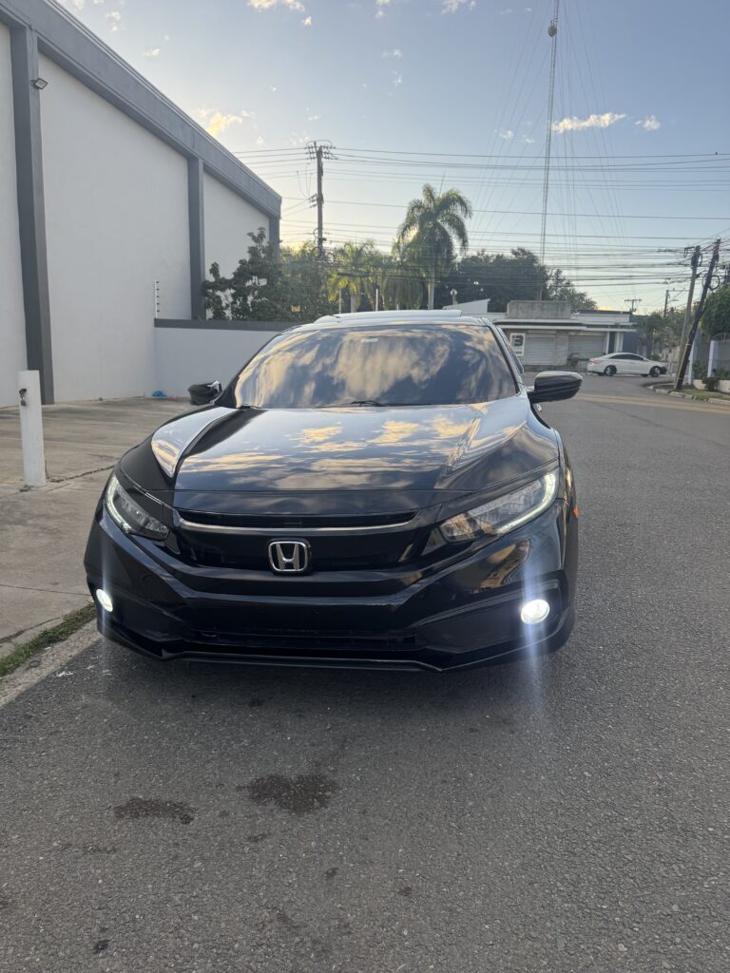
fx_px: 675
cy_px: 486
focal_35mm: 24
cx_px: 365
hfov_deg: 56.8
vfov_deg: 71.6
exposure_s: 1/1042
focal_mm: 6.76
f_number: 1.78
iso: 80
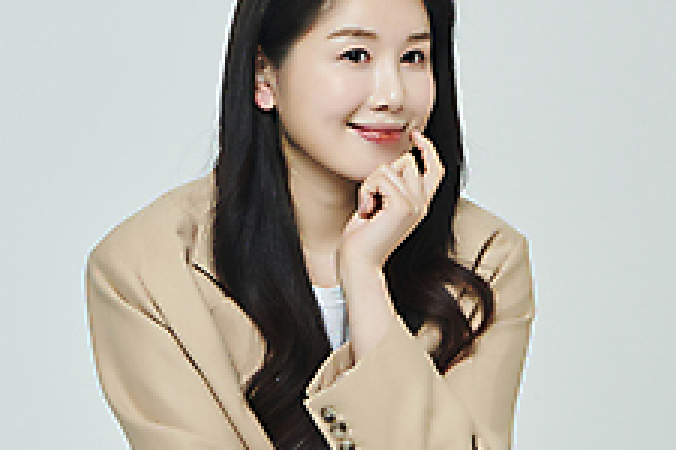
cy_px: 246
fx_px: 3511
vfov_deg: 7.3
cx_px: 87
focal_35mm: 187
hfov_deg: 10.9
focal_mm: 70
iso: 100
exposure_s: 1/125
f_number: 11
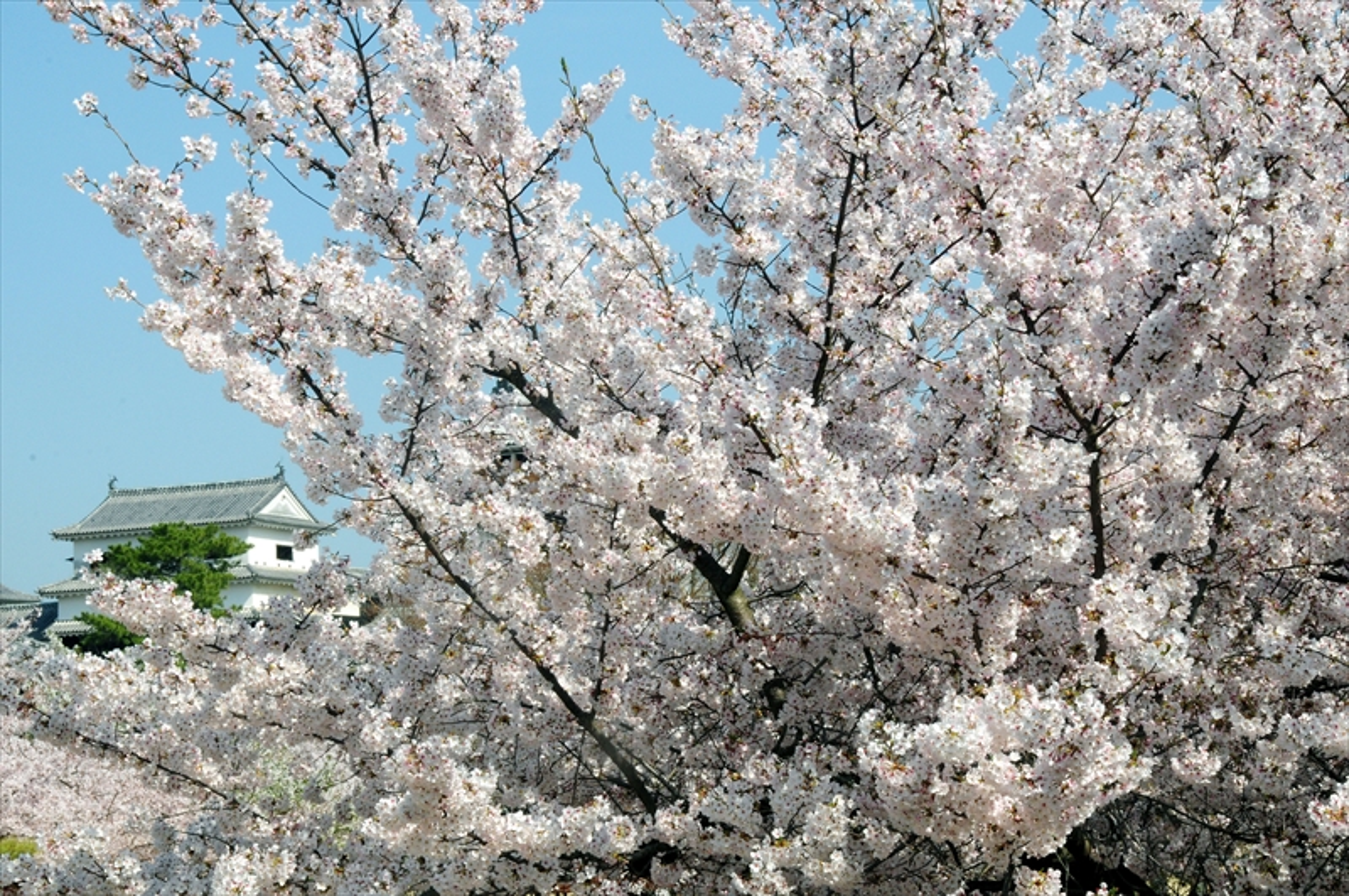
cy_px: 448
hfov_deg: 24.7
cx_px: 674
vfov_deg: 16.5
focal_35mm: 82
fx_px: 3087
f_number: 22
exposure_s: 1/125
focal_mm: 55
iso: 400
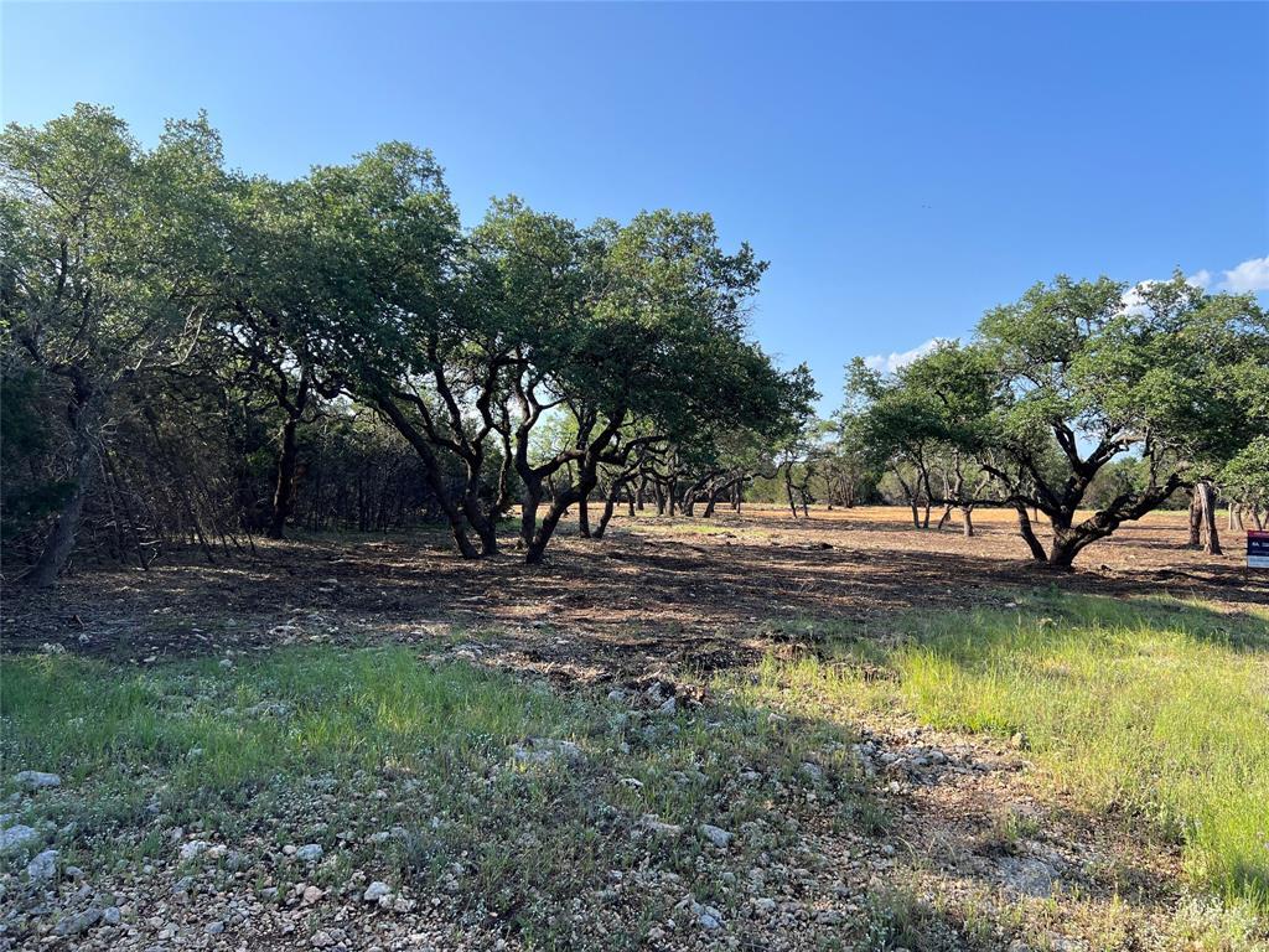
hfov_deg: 67.3
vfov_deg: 53.1
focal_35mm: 26
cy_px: 476
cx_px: 634
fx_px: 953
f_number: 1.5
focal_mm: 5.7
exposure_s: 1/1645
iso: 50
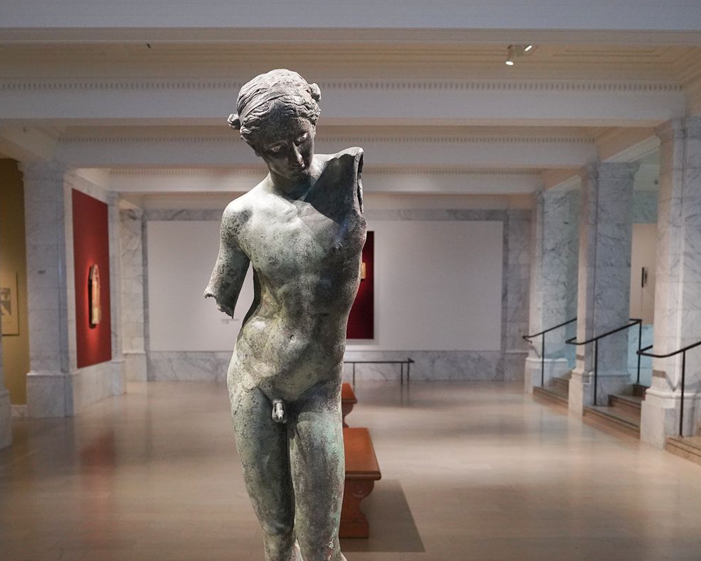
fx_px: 955
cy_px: 404
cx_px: 335
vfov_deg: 32.3
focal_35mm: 46
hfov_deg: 40.3
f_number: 4
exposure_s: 1/80
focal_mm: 24
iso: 3200
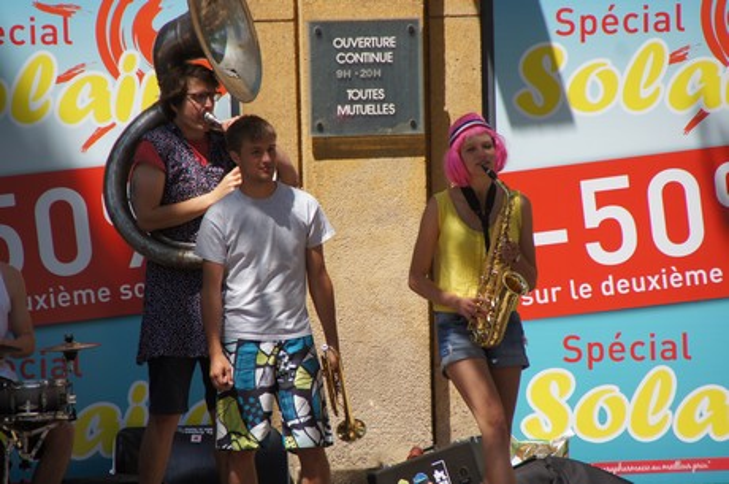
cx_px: 364
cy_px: 242
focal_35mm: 300
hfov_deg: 6.9
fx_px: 6064
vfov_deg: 4.6
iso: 100
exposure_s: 1/320
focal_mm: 200
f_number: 6.3
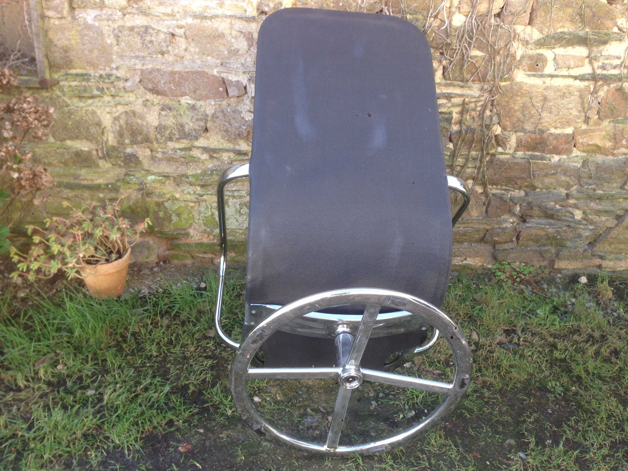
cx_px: 314
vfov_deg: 42.9
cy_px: 236
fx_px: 599
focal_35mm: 33
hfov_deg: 55.4
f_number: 2.4
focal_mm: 4.12
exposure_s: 1/120
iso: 64
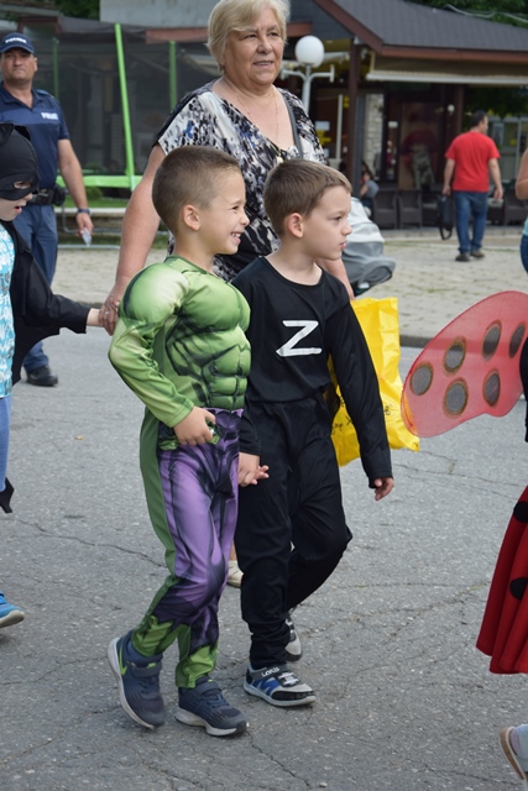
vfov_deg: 26.0
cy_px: 396
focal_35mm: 78
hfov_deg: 17.5
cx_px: 264
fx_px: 1715
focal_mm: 52
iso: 200
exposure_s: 1/250
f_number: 5
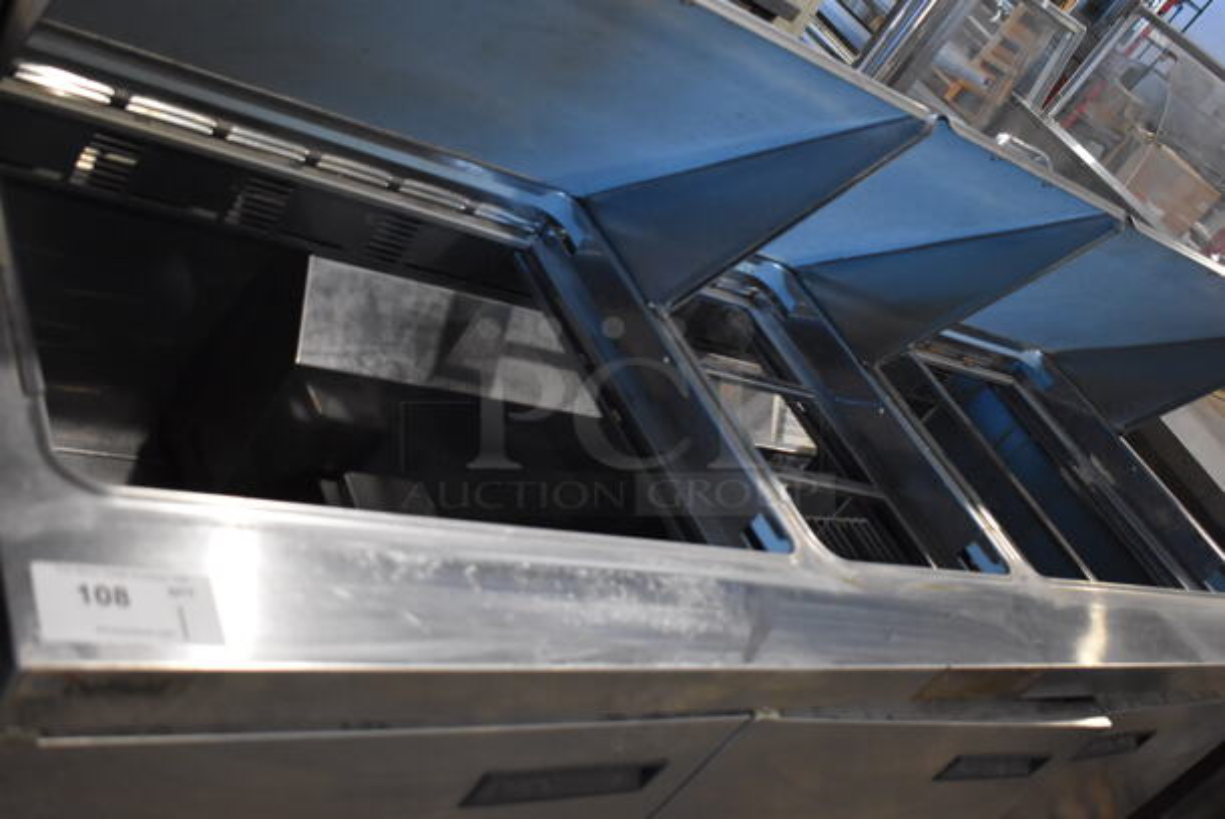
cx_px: 612
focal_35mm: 36
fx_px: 1226
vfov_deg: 37.0
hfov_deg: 53.1
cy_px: 410
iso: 2200
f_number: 4
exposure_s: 1/125
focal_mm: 24
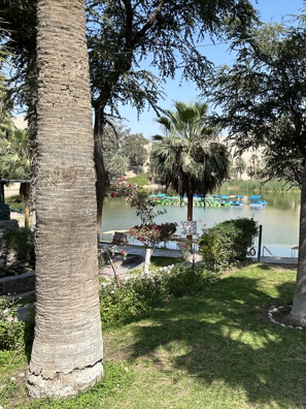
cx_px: 256
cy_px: 204
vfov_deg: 52.6
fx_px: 413
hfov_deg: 38.7
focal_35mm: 35
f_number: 1.5
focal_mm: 5.7
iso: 50
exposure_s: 1/2083
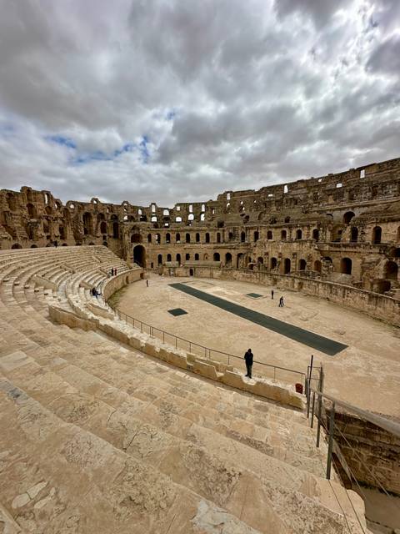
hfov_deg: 85.7
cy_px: 267
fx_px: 216
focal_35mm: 14
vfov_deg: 102.1
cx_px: 200
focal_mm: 2.22
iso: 50
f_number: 2.2
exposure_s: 1/2564
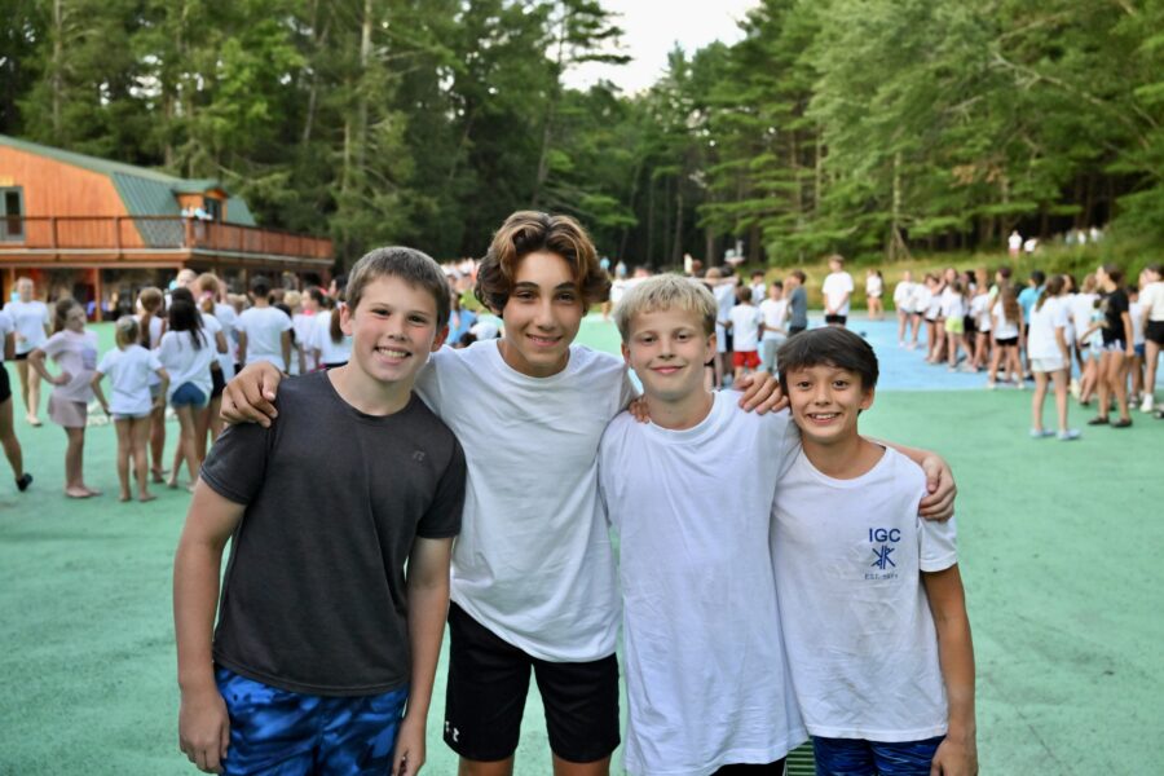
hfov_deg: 58.0
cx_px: 582
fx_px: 1051
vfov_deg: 40.5
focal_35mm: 32
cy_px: 388
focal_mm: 32.5
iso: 5000
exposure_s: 1/1000
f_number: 4.5
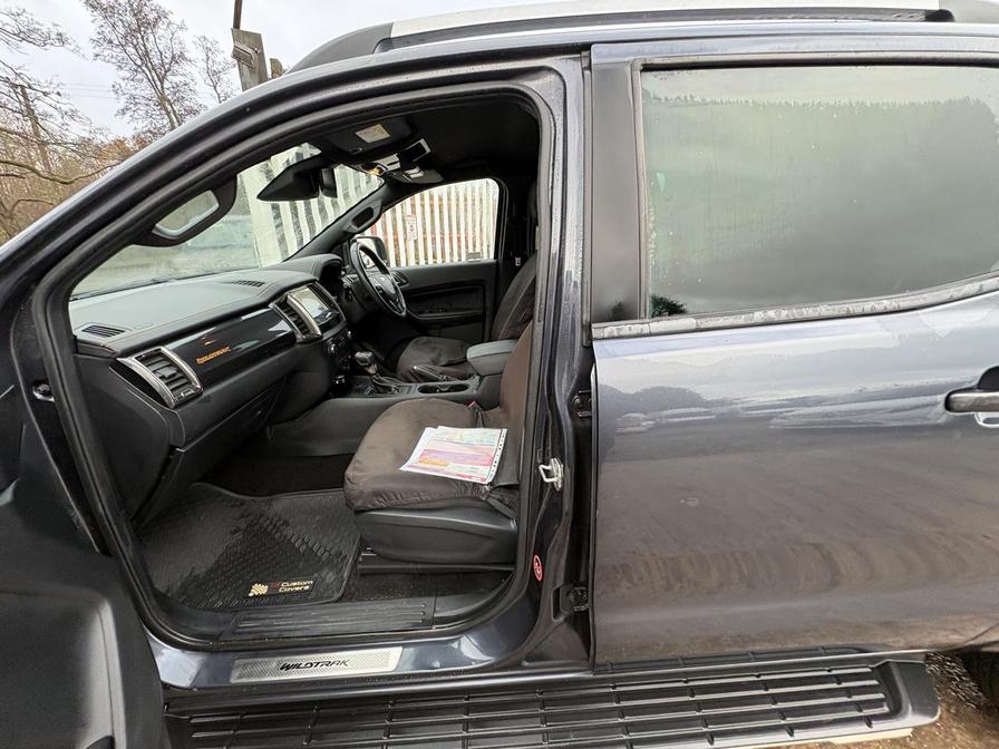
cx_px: 500
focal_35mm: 14
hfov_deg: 102.1
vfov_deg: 85.7
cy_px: 374
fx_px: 404
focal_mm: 2.22
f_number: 2.2
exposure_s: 1/99
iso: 200
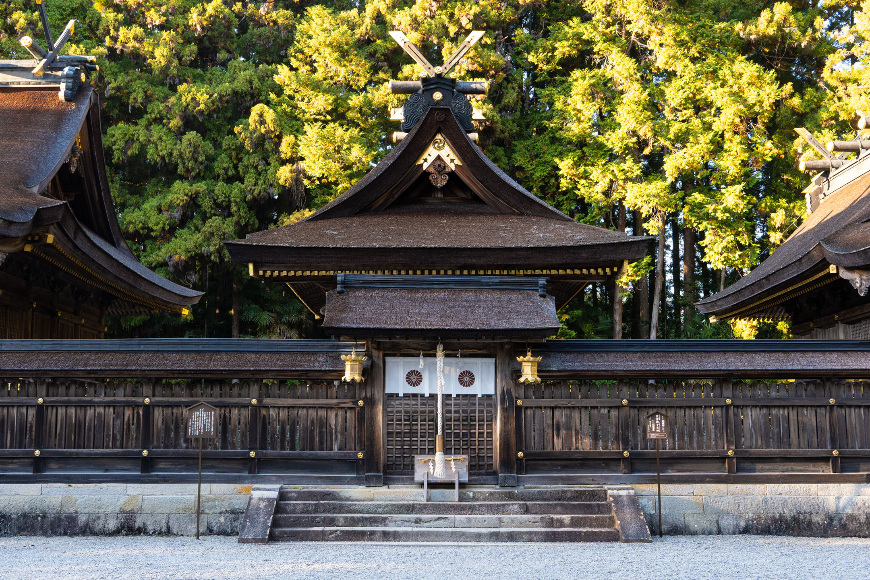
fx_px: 932
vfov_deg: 34.6
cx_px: 435
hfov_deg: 50.1
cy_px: 290
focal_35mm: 39
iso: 400
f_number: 5.6
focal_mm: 25.7
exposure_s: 1/80
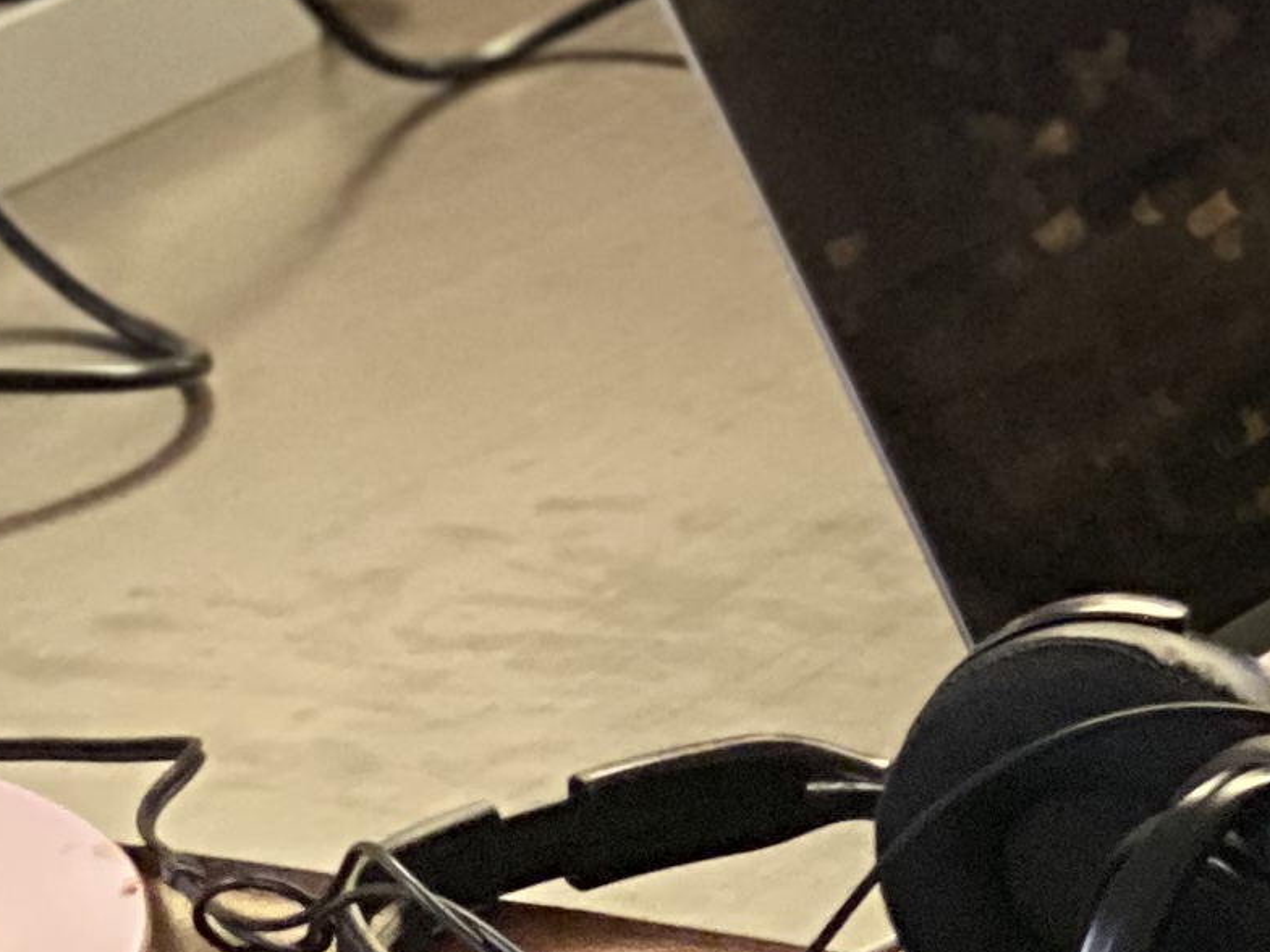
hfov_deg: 7.0
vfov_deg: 5.5
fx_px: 9797
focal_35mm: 267
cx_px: 3161
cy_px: -886
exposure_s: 1/29
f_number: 2
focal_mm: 6
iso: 400
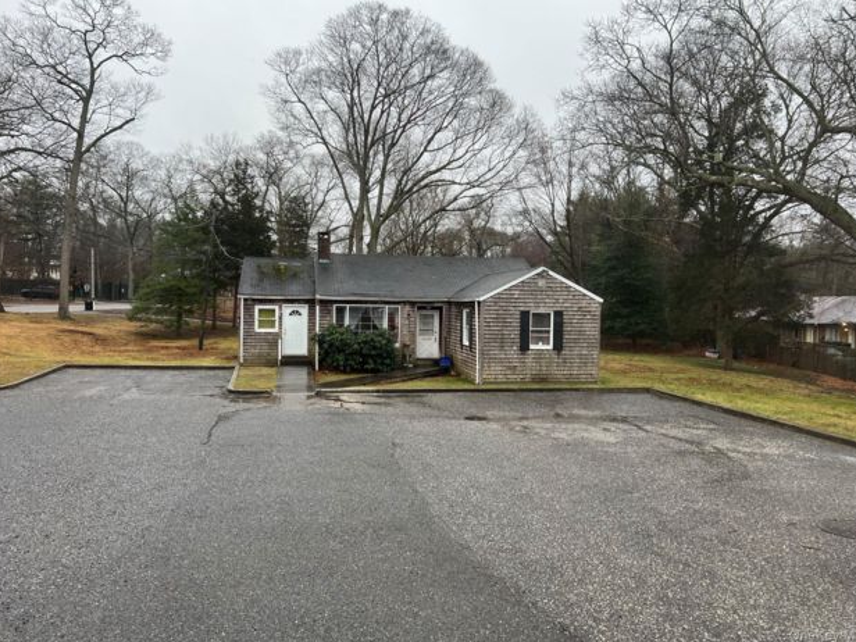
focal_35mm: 27
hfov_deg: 65.3
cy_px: 311
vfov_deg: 51.3
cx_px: 432
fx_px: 668
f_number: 1.5
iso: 50
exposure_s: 1/306
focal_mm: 5.7
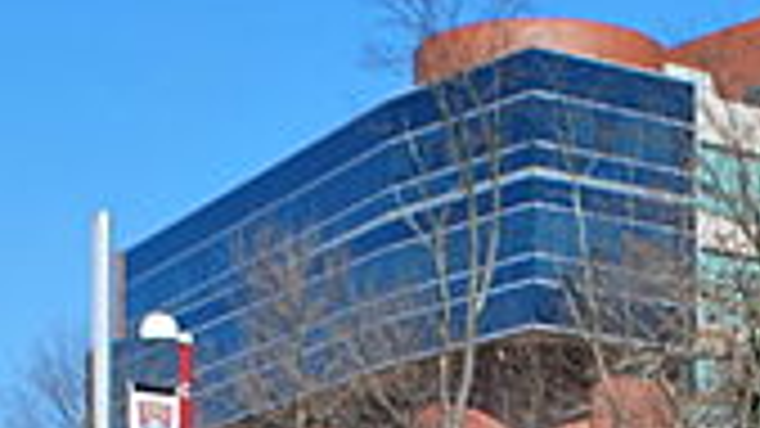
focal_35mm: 155
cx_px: 711
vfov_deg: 7.6
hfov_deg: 13.7
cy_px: 797
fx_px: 3123
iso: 100
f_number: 9
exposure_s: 1/200
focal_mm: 26
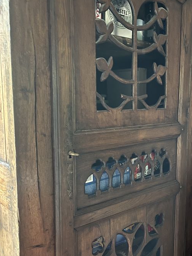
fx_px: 289
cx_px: 140
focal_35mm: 39
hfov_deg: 36.1
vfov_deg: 47.8
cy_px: 138
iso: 640
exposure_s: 1/14
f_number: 1.6
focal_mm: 5.1
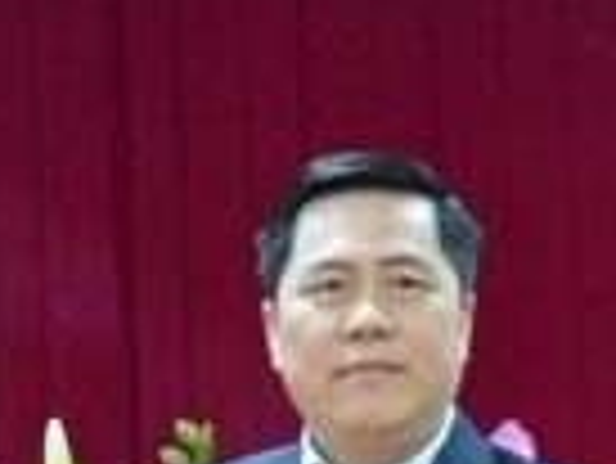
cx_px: -45
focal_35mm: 164
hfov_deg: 11.9
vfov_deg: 8.8
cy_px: 779
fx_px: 2921
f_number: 4.2
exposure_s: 1/40
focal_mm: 26
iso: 6400
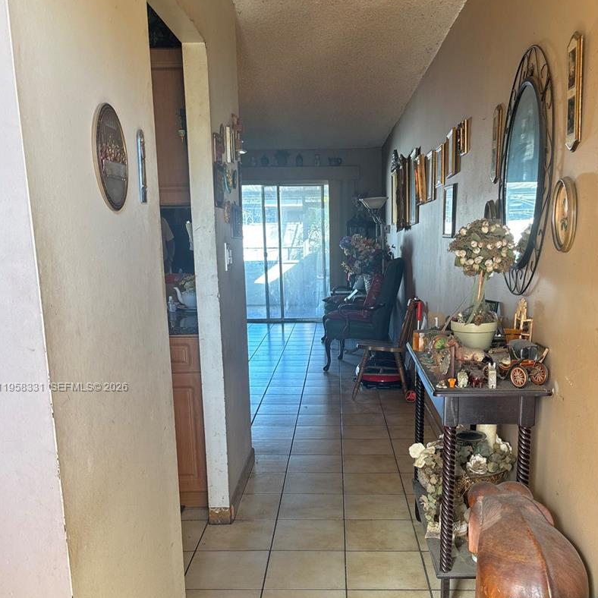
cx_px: 329
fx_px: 684
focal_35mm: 35
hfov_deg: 47.2
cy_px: 388
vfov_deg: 46.6
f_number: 1.6
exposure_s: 1/60
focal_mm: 5.96
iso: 80
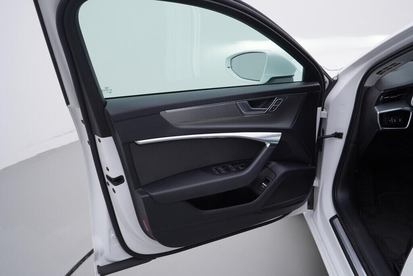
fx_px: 413
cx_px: 206
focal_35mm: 36
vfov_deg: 36.9
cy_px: 138
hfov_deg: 53.1
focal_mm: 24
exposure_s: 1/80
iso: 125
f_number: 4
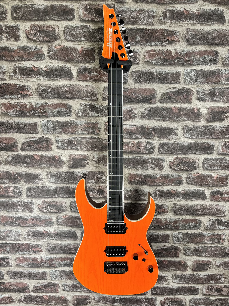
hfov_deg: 53.1
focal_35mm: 26
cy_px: 153
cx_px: 114
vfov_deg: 67.3
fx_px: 229
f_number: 1.6
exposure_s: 1/121
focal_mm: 5.96
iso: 125
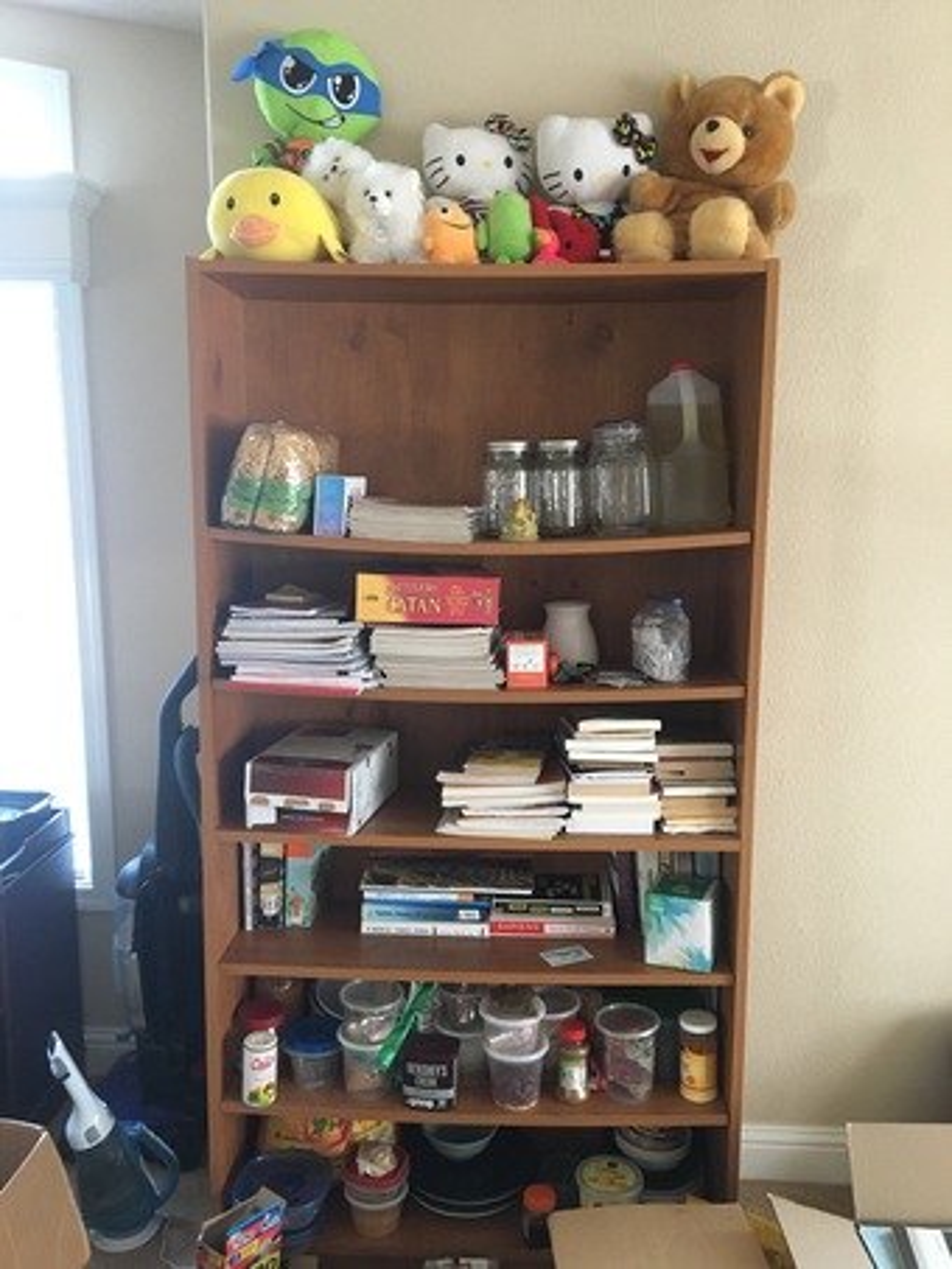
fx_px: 1063
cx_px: 476
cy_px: 634
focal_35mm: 29
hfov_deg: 48.2
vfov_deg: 61.6
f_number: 2.2
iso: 200
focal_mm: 4.15
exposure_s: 1/24
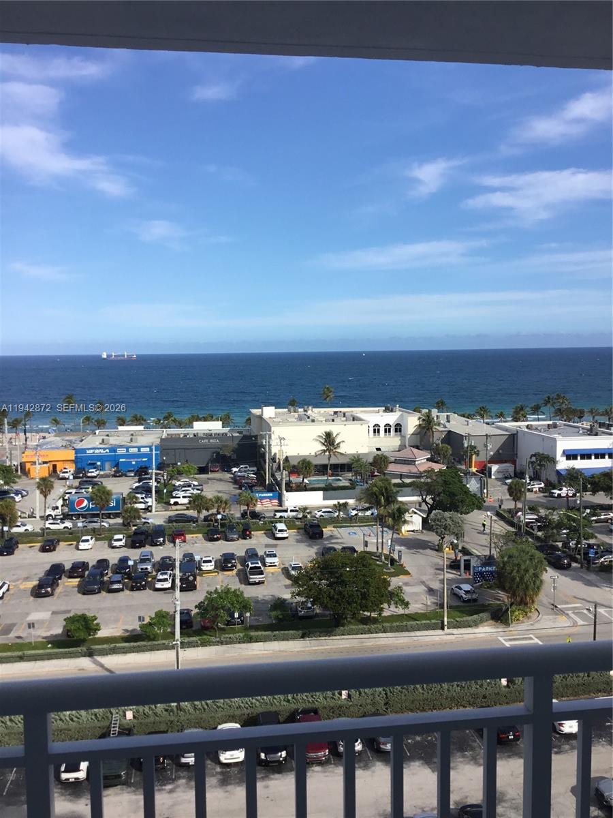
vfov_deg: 58.4
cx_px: 306
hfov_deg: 45.4
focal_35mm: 31
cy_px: 409
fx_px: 732
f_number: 2.4
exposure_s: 1/1359
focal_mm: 3.3
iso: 25
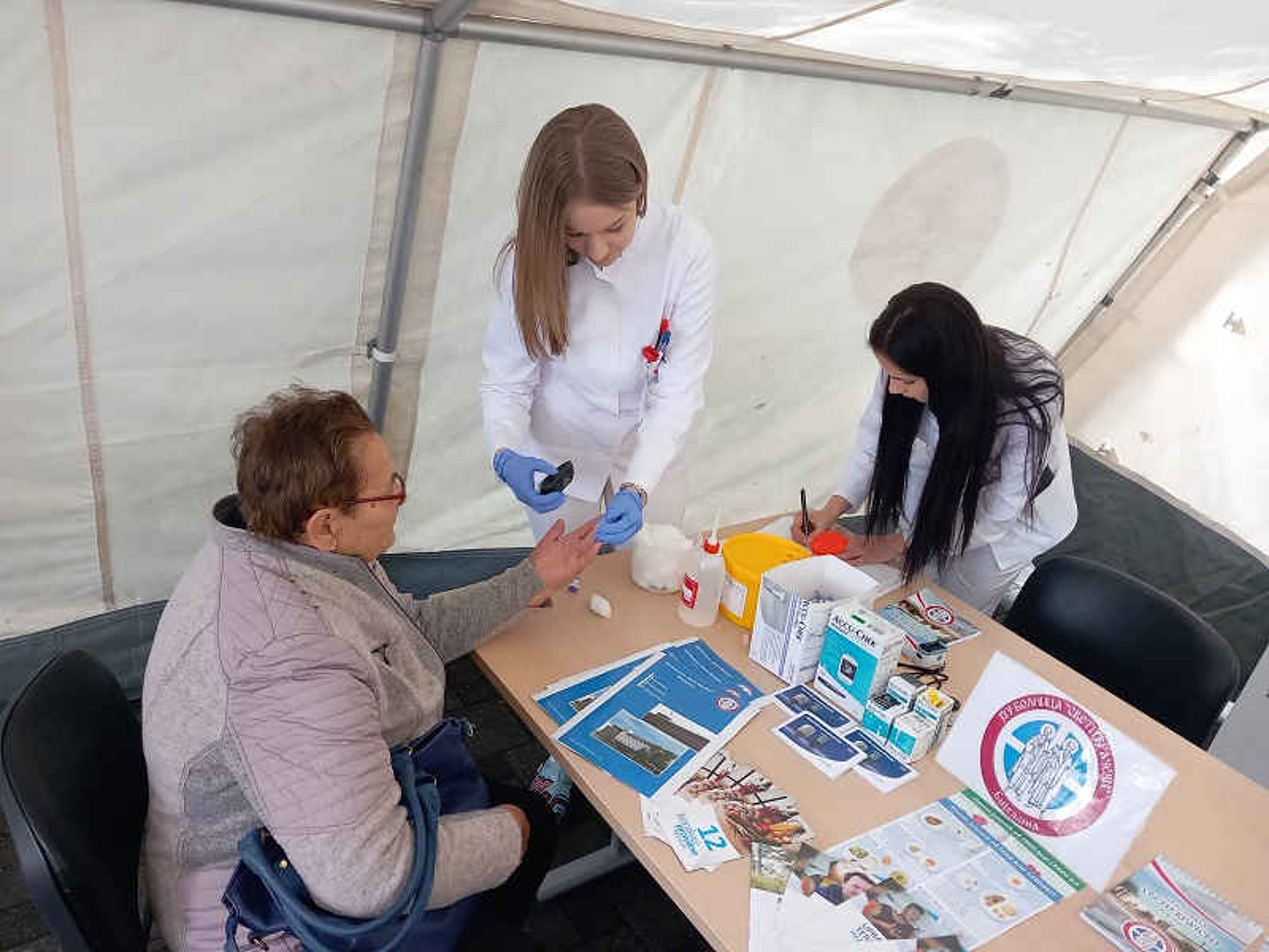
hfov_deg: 65.3
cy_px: 476
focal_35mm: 27
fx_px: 990
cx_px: 634
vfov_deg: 51.4
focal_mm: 4
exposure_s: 1/50
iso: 160
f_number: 1.8
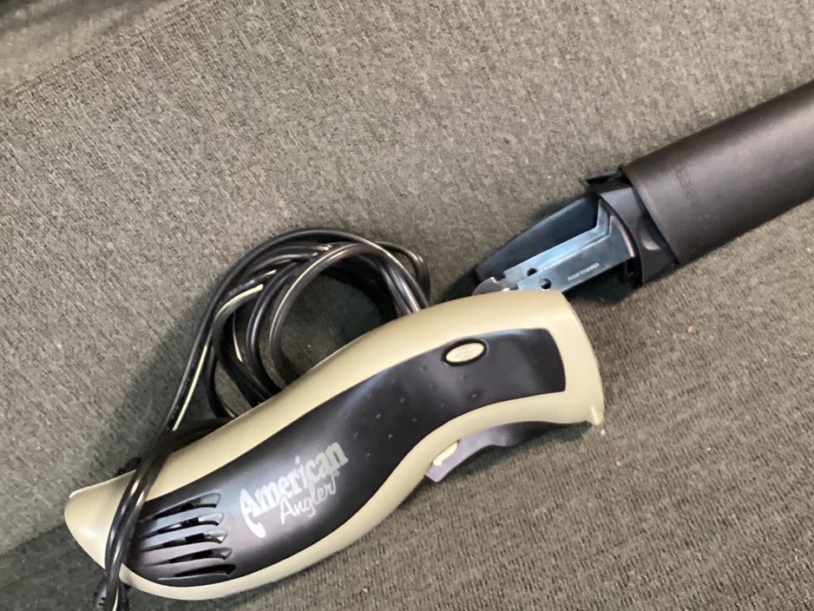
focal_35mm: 50
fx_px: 1176
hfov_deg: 36.9
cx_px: 643
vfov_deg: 29.1
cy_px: 274
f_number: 2.4
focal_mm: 3.3
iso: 320
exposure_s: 1/40
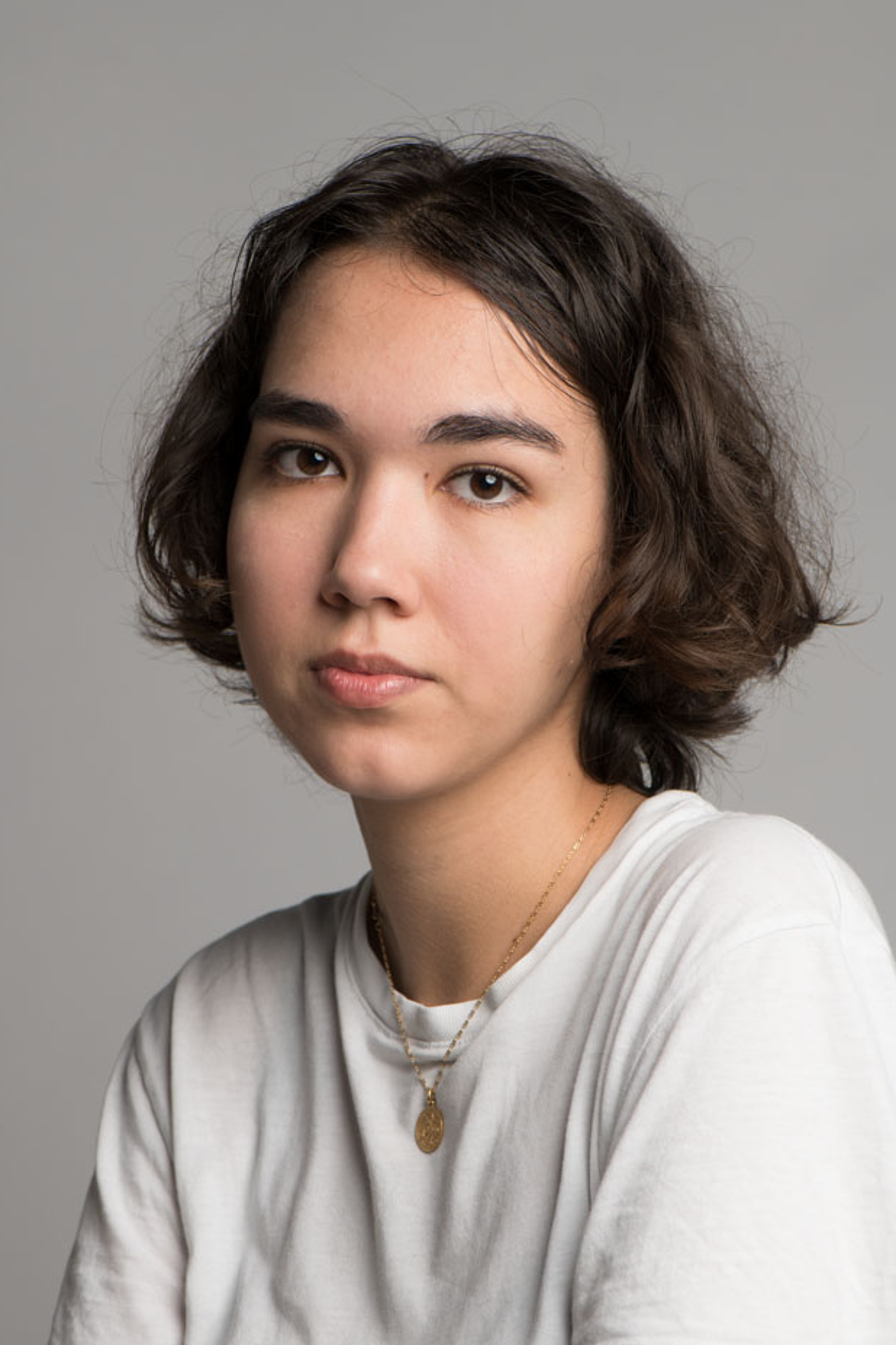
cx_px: 441
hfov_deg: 11.8
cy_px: 683
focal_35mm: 116
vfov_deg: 17.6
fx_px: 4330
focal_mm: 105
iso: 100
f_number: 9
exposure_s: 1/160
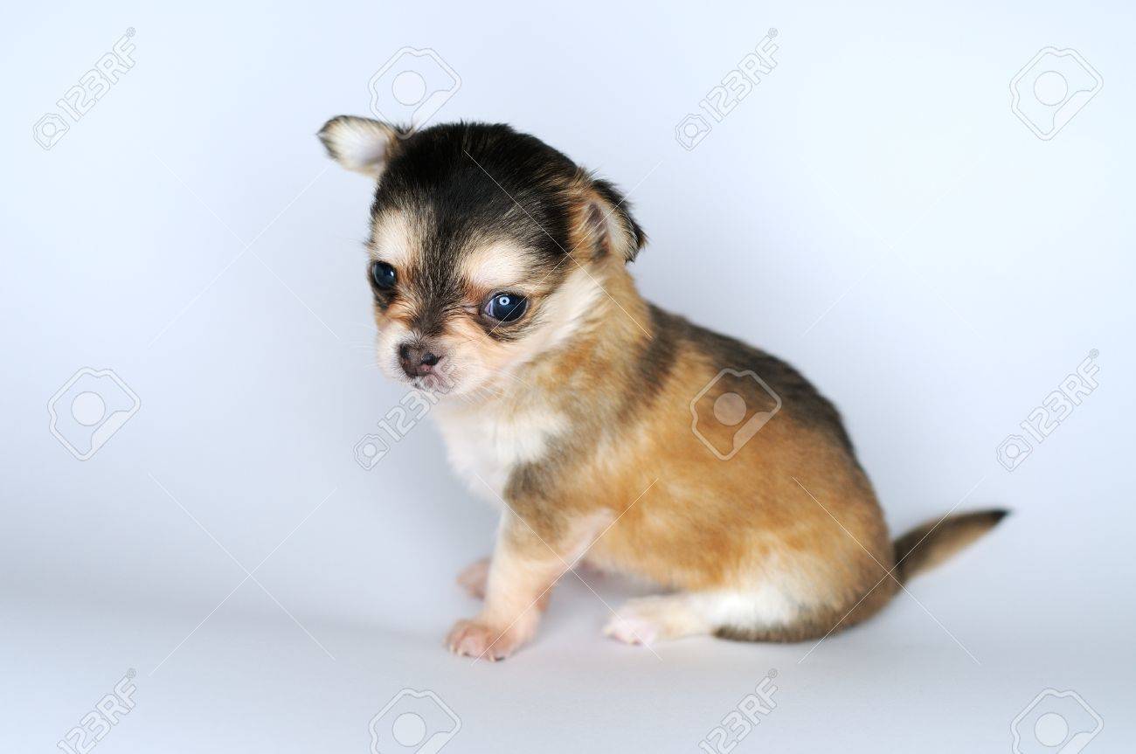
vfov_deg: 18.1
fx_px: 2363
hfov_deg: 27.0
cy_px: 377
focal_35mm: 75
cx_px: 568
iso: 200
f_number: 3.2
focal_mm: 50
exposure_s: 1/200
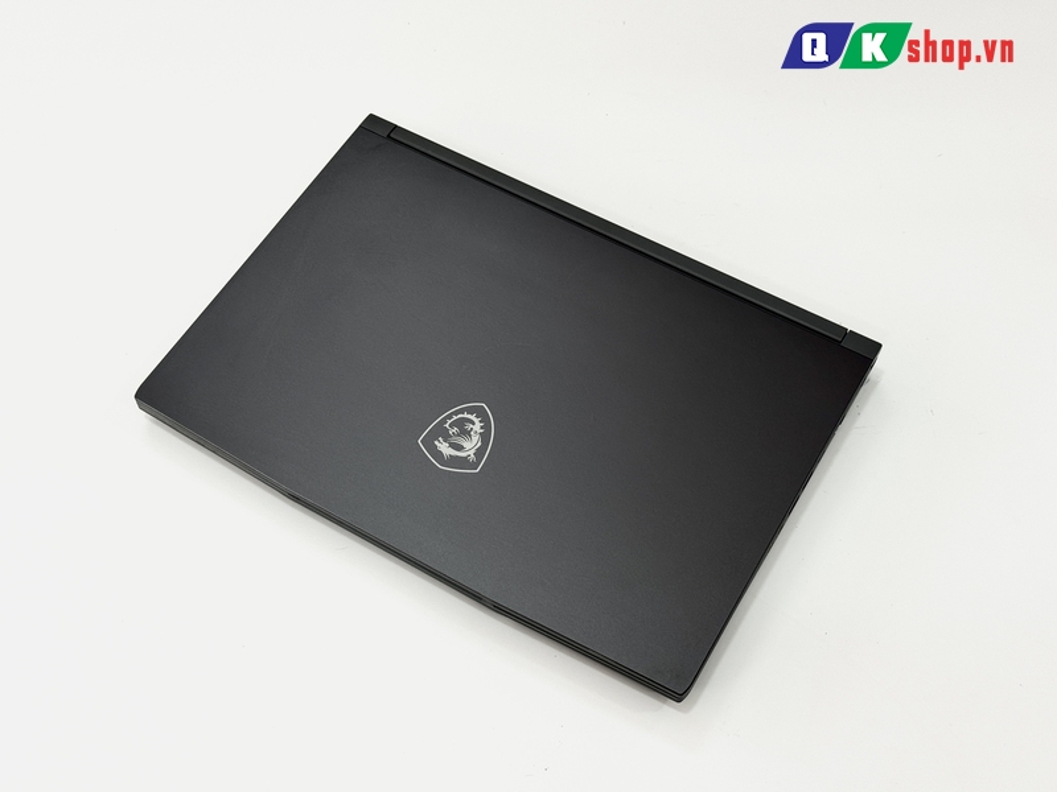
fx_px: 1466
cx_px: 528
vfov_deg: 30.3
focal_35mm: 48
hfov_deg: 39.7
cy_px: 396
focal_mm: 6.76
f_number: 1.78
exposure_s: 1/121
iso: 50
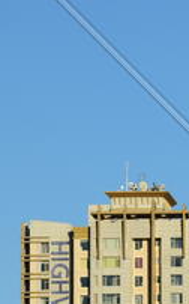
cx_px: 482
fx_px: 3153
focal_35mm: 382
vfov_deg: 5.5
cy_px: 423
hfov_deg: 3.4
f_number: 9
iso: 100
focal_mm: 58
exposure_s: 1/250
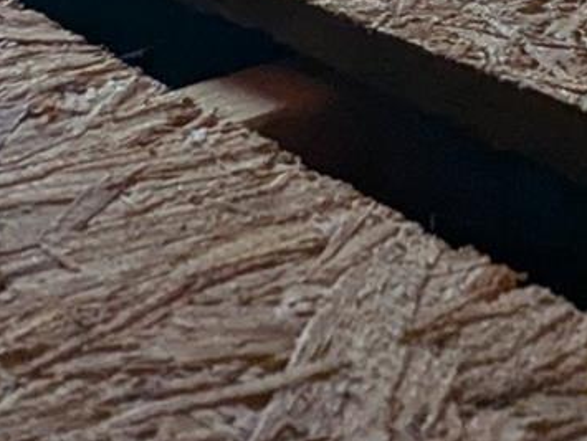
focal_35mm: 92
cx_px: 544
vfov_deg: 13.3
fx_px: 1562
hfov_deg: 20.8
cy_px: -497
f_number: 2.2
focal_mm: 2.35
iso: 268
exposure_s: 1/35
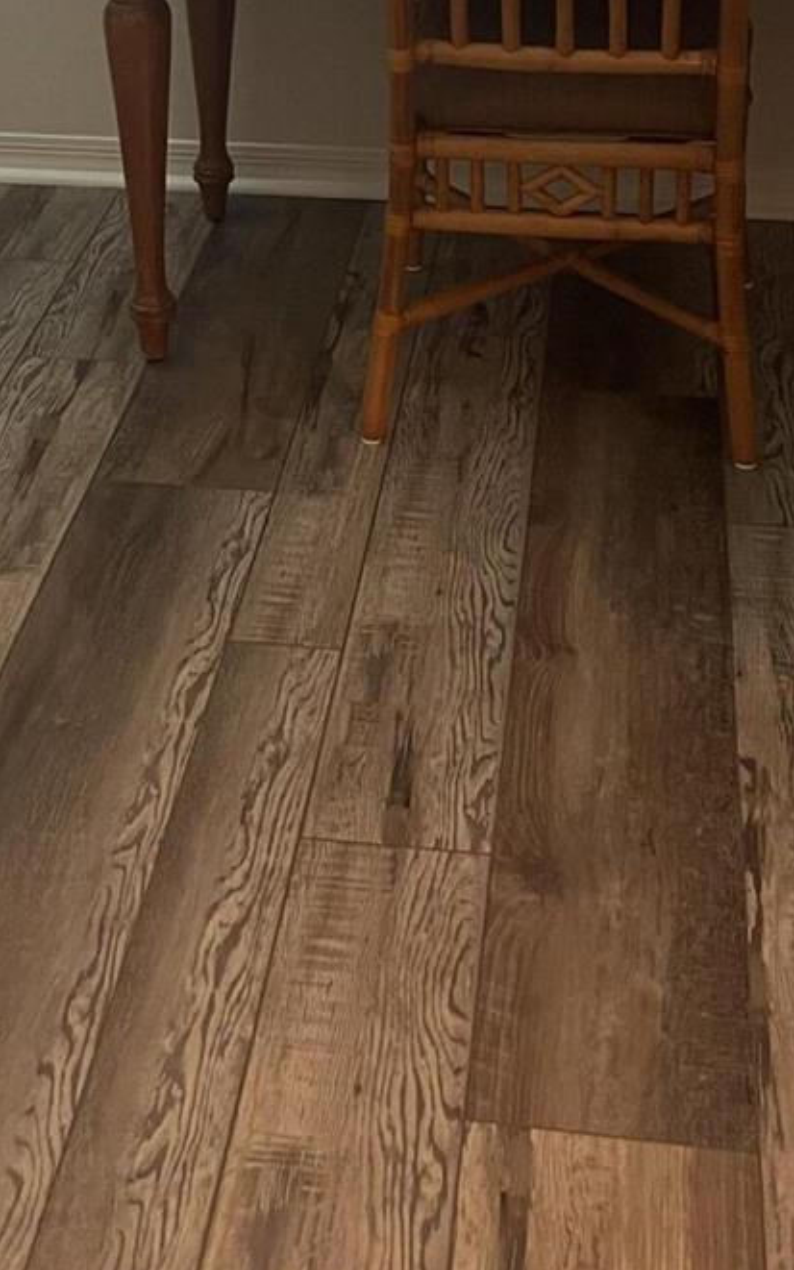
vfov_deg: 29.2
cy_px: -94
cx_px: 271
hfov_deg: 20.2
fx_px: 2216
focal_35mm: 64
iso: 160
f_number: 1.6
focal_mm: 5.1
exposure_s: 1/60
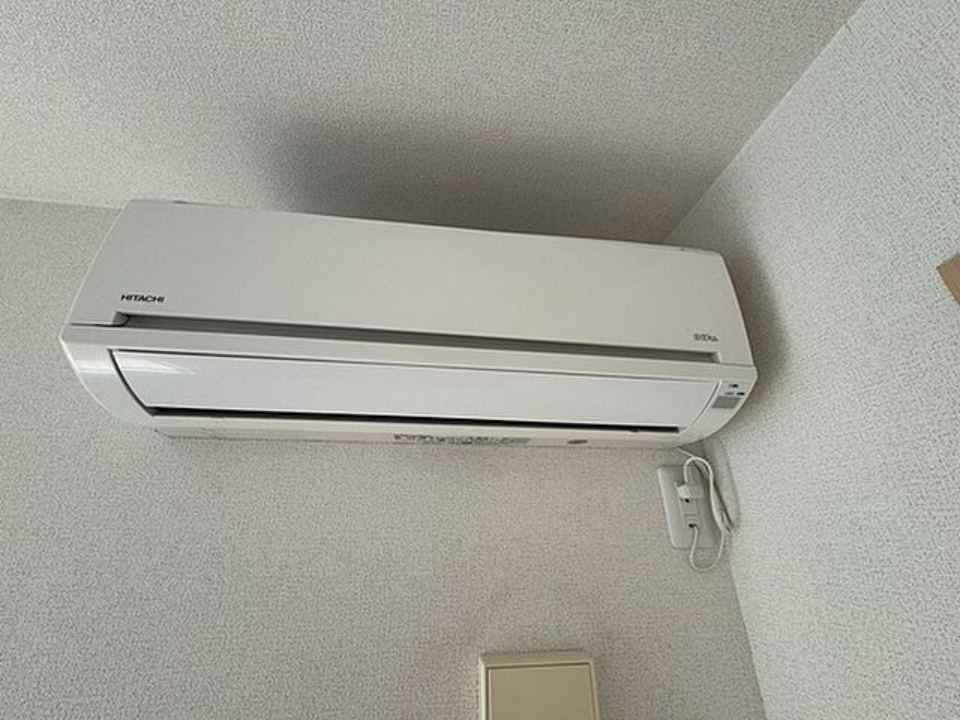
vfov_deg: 85.7
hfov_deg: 102.1
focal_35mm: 14
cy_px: 360
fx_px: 388
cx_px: 480
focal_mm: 2.22
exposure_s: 1/99
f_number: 2.2
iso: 50
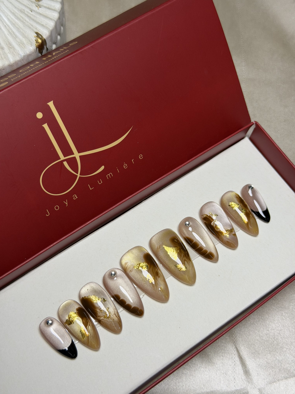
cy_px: 197
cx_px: 148
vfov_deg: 39.7
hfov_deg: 30.3
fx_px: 545
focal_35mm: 48
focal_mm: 6.76
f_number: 1.78
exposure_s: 1/92
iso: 100
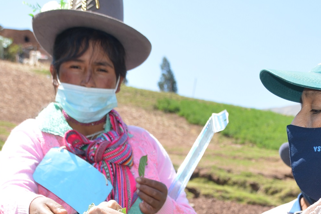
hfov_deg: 18.6
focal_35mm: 109
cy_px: 241
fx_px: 975
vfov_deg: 12.3
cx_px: 246
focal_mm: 27
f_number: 6.3
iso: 100
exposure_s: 1/200
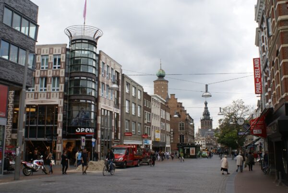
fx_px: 288
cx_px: 144
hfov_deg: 53.1
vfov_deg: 37.0
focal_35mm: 36
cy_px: 96
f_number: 9
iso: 100
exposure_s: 1/80
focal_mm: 24
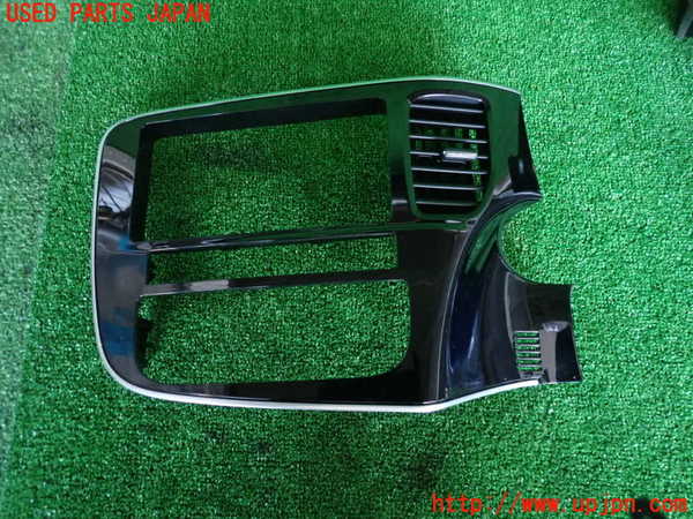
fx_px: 500
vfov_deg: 54.9
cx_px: 346
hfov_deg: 69.4
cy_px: 260
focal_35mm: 25
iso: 640
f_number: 2
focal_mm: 4.5
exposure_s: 1/30
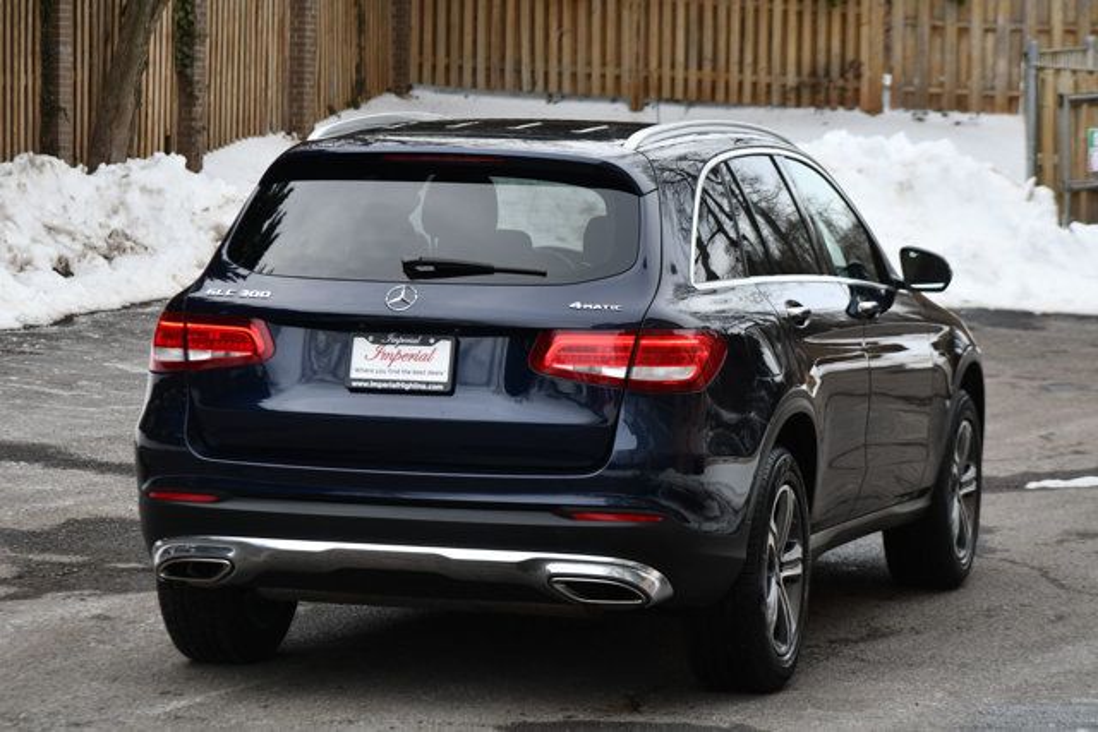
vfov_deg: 11.2
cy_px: 366
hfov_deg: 16.6
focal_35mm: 123
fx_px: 3752
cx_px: 549
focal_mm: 82
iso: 200
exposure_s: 1/250
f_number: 5.6
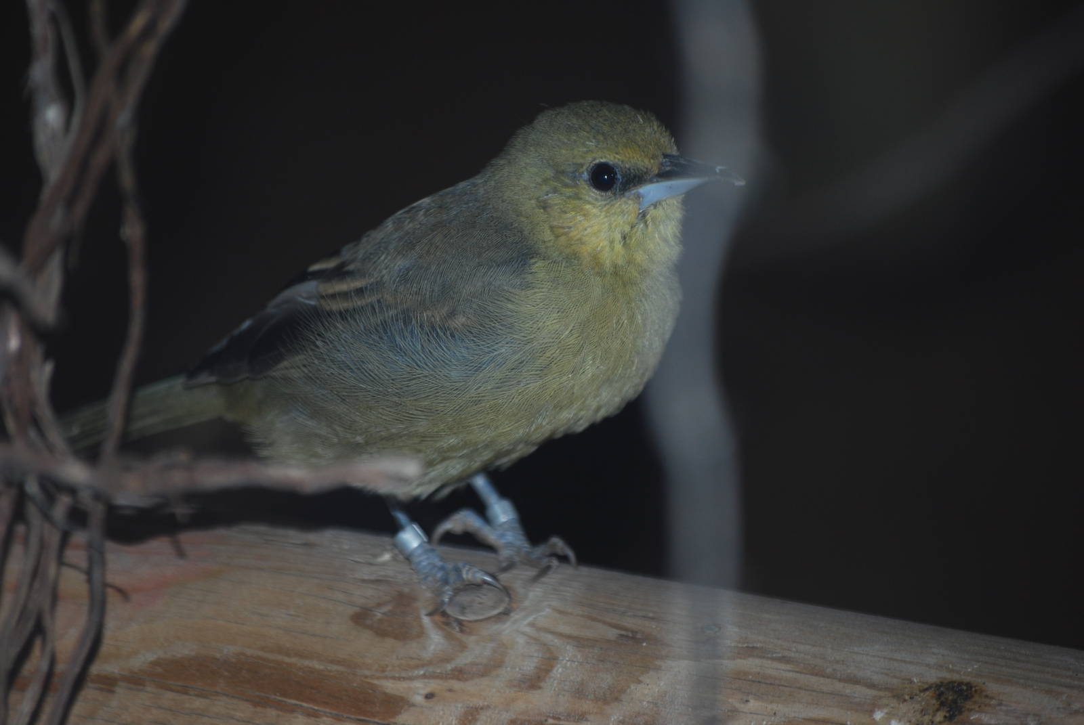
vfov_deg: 4.2
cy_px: 362
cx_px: 542
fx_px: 9948
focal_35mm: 330
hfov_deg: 6.2
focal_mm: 220
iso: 200
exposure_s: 1/60
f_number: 5.3
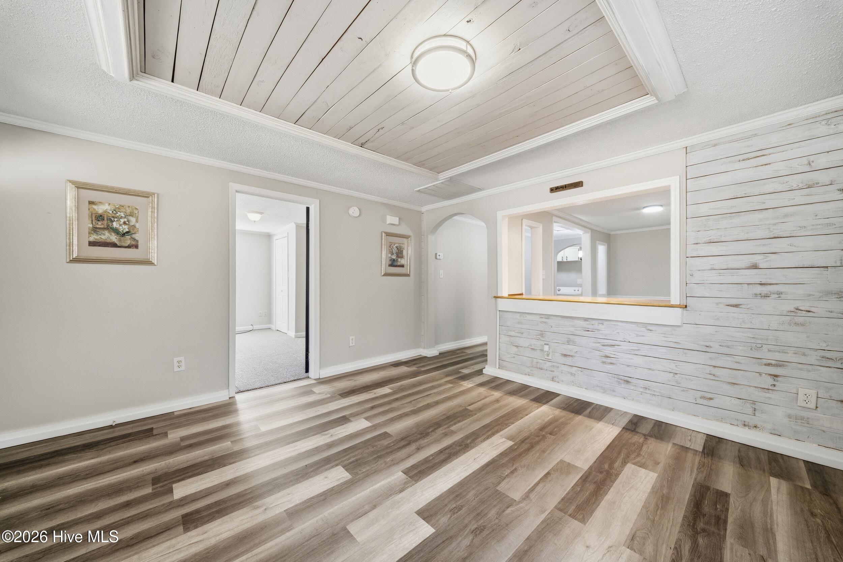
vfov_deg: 90.0
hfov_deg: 112.6
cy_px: 281
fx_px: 281
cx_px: 422
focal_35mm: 12
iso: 250
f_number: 8
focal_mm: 12
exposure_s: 1/50
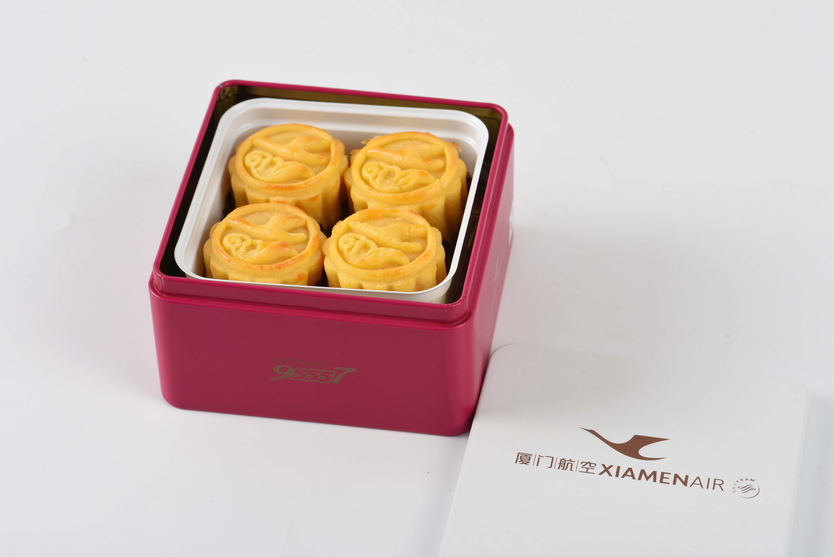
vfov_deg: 13.1
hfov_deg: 19.4
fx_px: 2433
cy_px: 278
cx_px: 417
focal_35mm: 105
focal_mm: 105
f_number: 18
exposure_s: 1/160
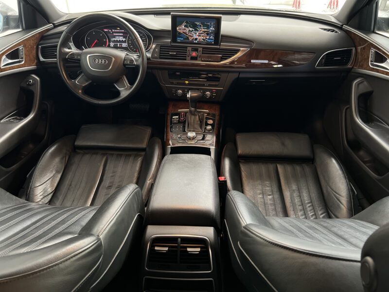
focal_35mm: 26
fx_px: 292
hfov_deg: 67.3
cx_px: 194
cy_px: 146
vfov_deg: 53.1
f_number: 1.5
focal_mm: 5.7
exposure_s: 1/40
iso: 640
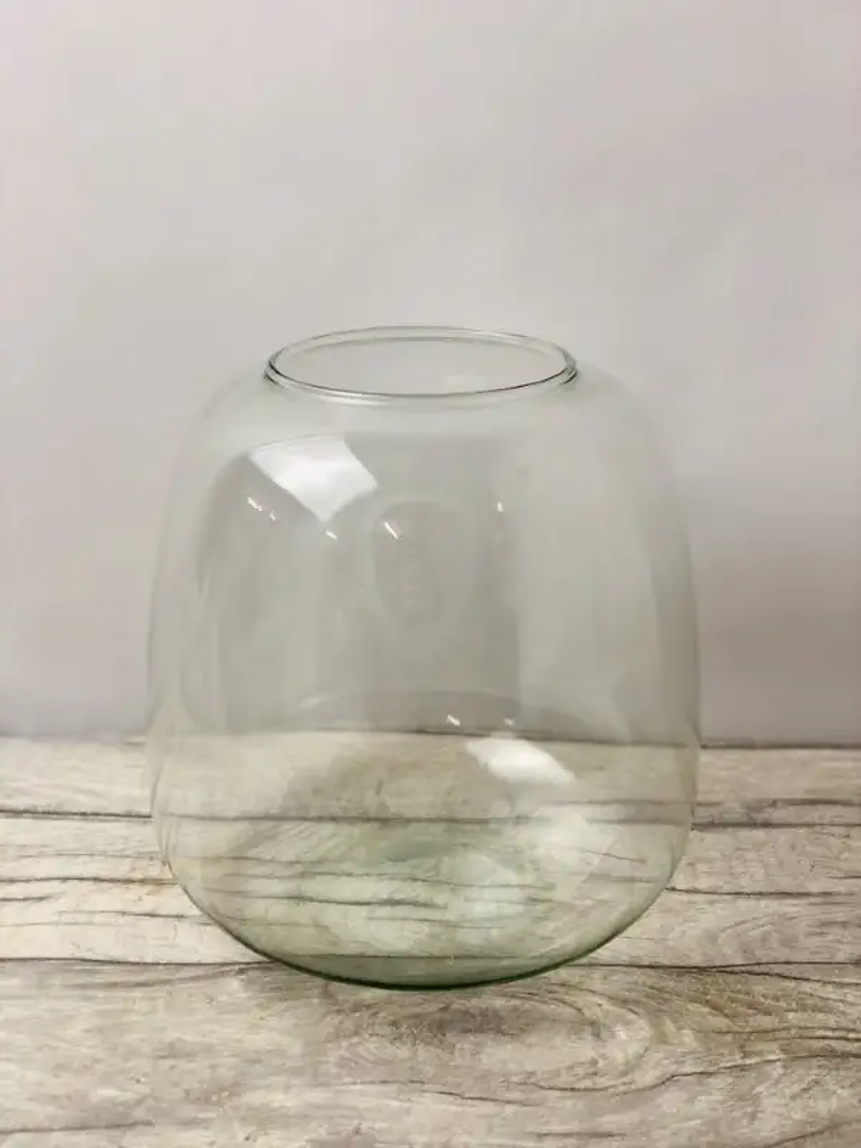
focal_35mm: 52
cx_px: 430
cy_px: 574
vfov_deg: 36.8
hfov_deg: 28.0
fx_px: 1725
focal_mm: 6
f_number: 2.4
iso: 25
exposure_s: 1/50
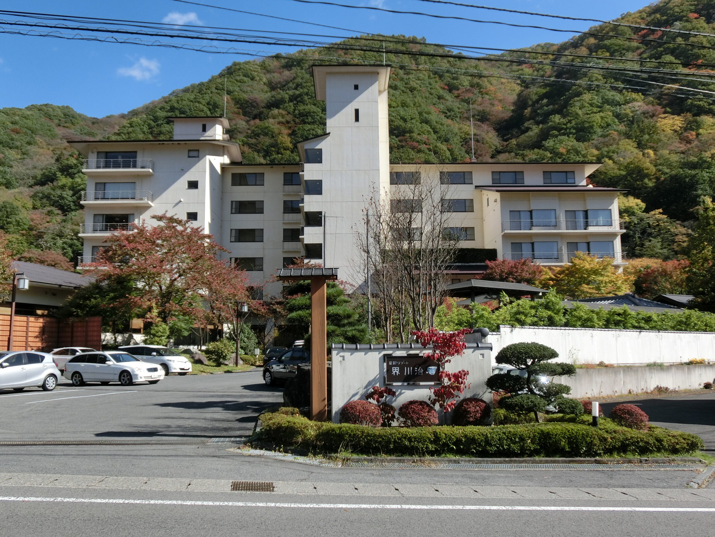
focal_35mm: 33
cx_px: 358
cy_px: 268
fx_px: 682
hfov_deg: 55.4
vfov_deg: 42.9
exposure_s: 1/800
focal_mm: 5.93
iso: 80
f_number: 3.7
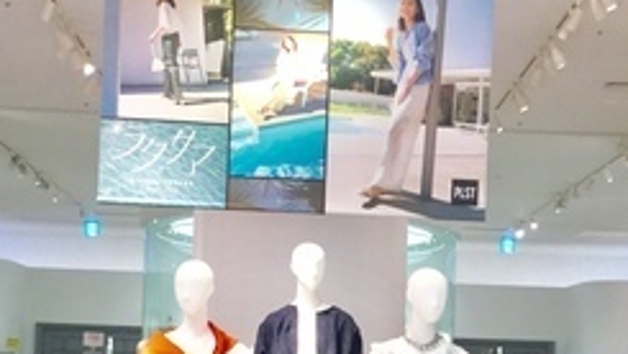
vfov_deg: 17.0
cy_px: 376
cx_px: 338
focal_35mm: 69
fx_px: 1149
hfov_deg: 30.5
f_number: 2.4
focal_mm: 3.3
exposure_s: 1/30
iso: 25
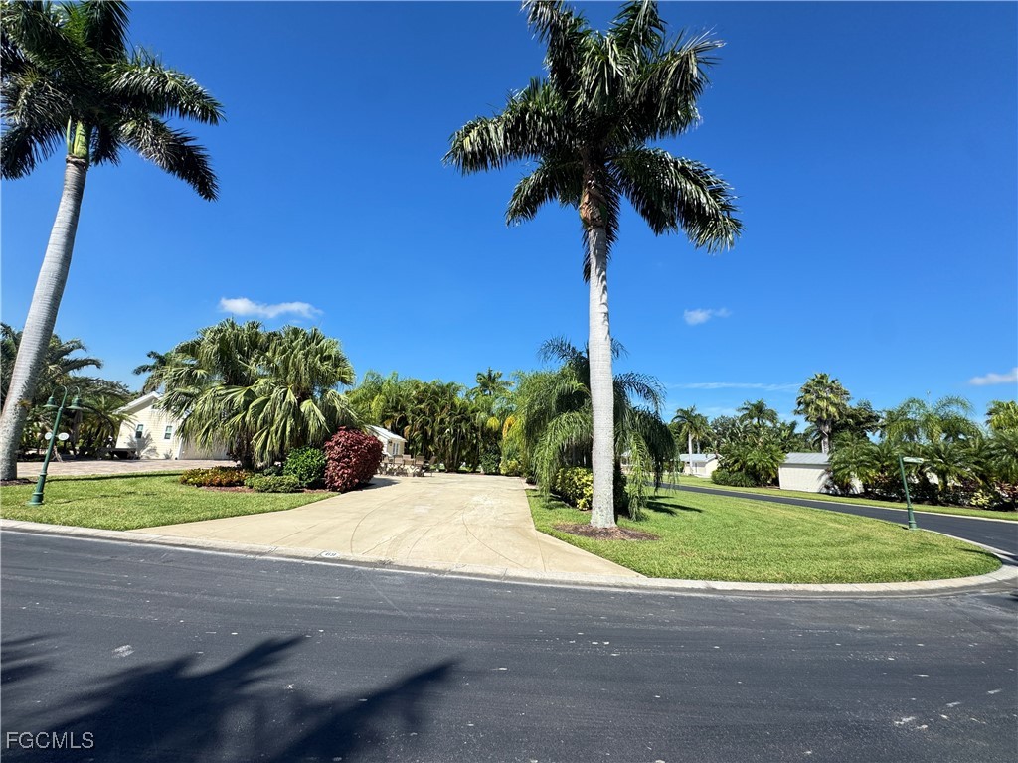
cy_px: 382
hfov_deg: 102.1
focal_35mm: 14
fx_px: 412
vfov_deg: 85.7
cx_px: 509
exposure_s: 1/1236
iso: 40
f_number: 2.2
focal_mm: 2.22
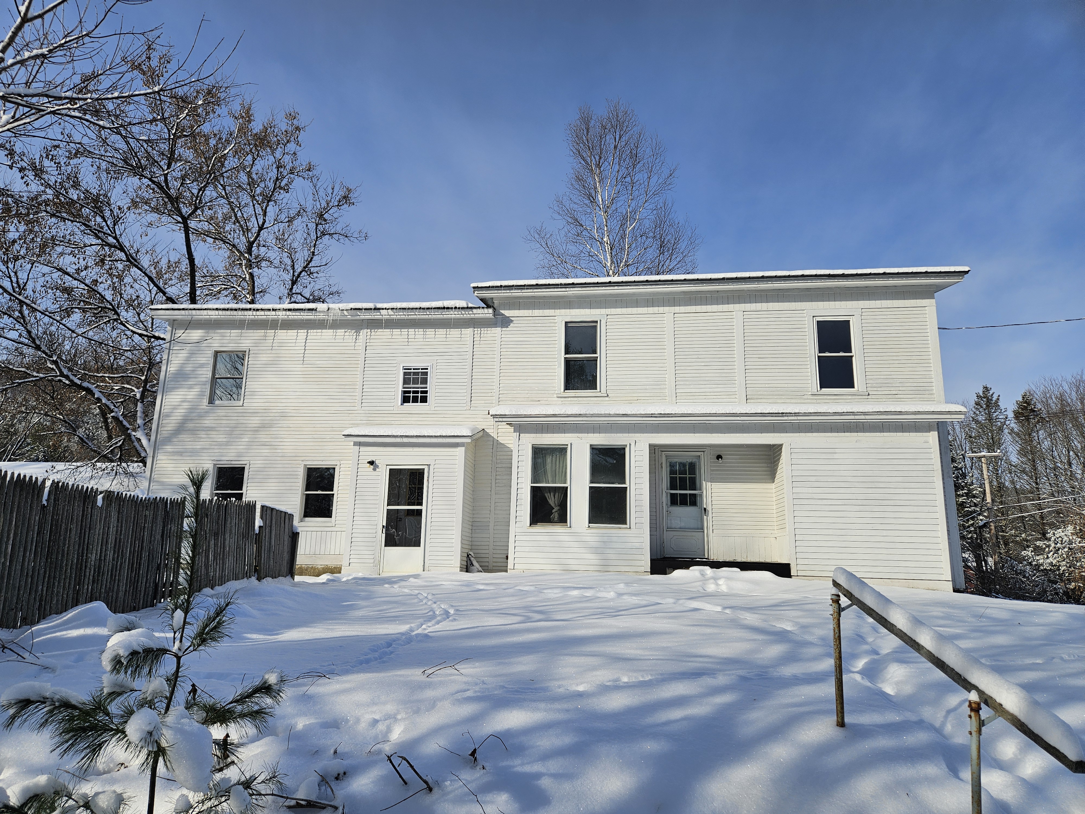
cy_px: 407
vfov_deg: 58.9
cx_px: 542
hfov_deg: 73.9
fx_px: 721
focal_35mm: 23
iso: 25
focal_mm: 5.4
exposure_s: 1/2835
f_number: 1.8
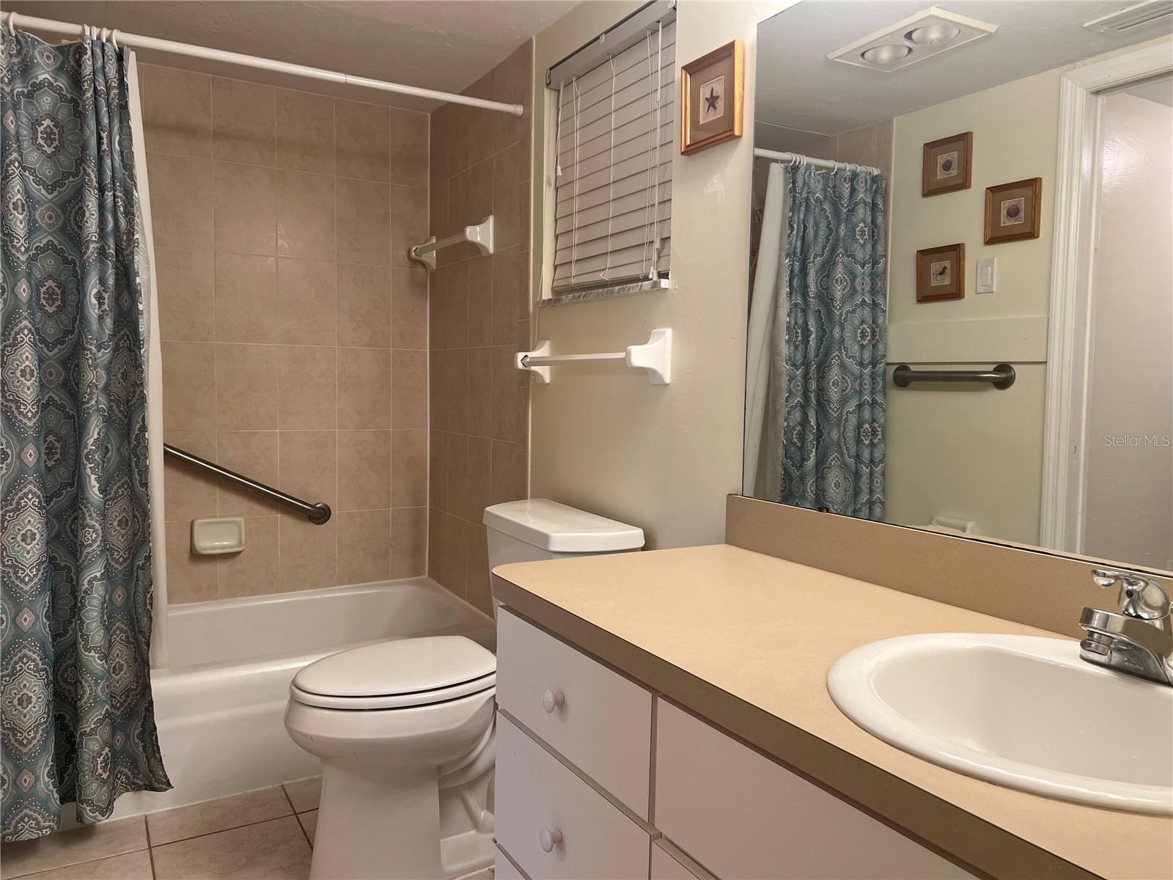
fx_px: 881
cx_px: 586
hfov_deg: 67.3
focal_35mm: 26
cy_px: 440
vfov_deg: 53.1
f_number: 1.5
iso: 125
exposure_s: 1/120
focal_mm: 5.7
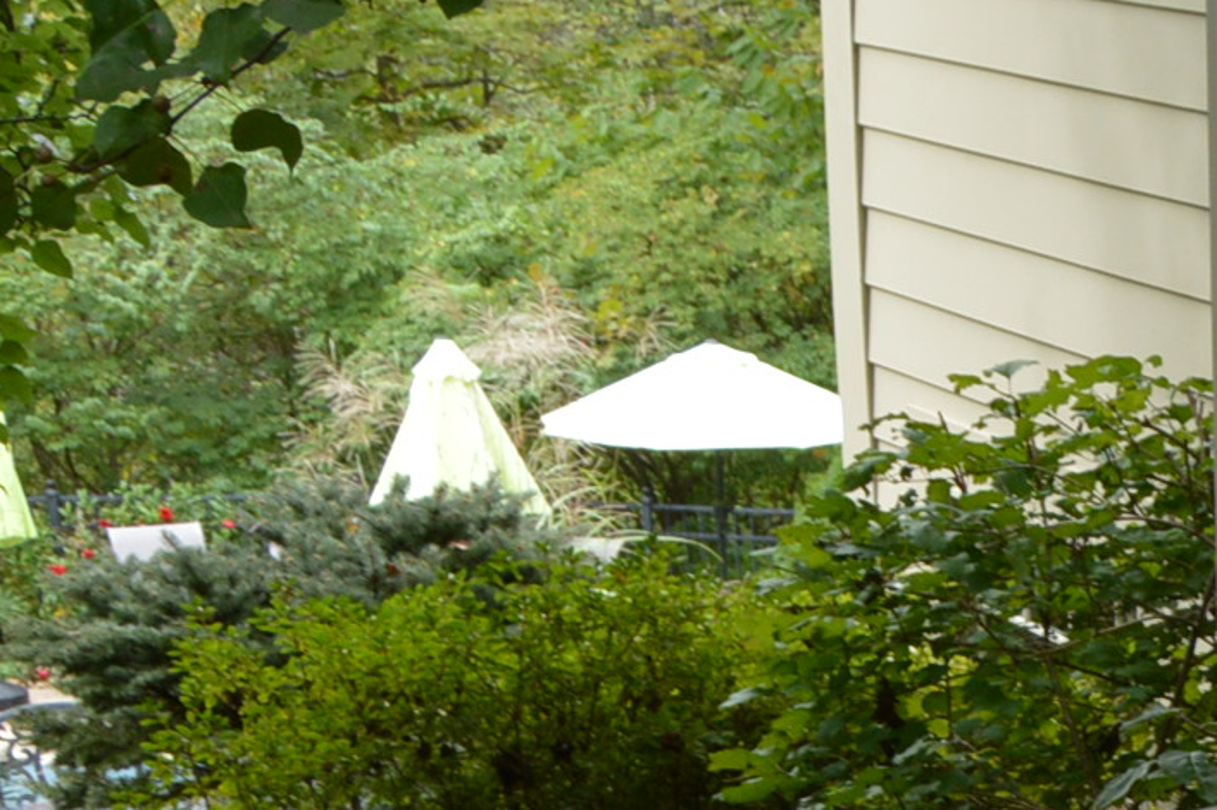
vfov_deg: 10.9
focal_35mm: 115
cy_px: 1603
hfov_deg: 15.9
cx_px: 1969
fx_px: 3886
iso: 360
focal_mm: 18
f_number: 5.6
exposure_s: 1/125
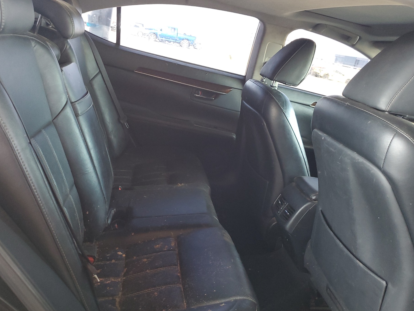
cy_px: 153
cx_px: 197
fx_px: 347
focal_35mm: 29
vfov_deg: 48.2
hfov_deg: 61.6
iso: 186
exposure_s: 1/60.2
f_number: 1.5
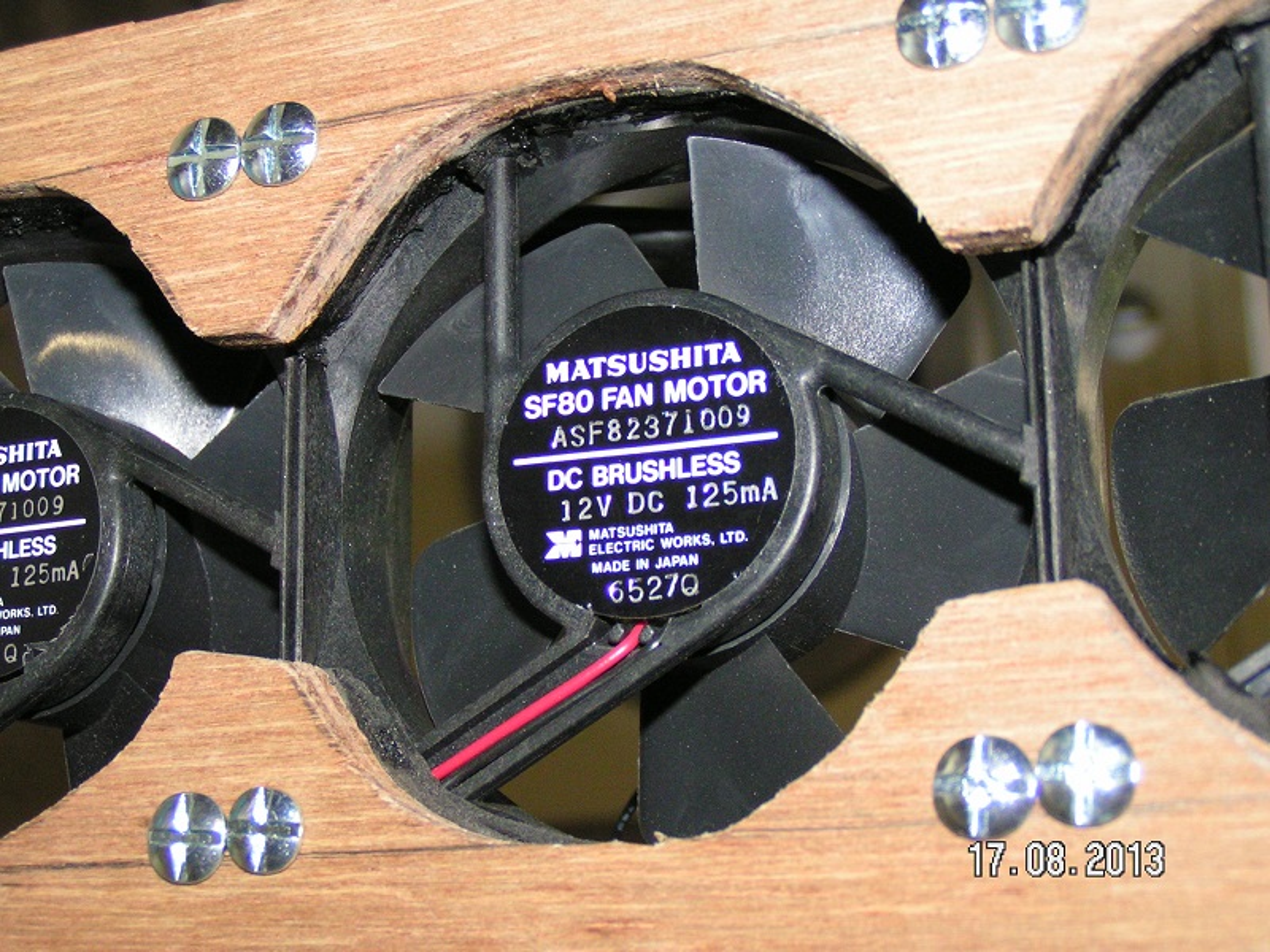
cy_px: 476
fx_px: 2311
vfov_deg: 23.3
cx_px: 635
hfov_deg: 30.7
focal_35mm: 63
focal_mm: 9.7
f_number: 3.2
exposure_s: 1/60
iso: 200
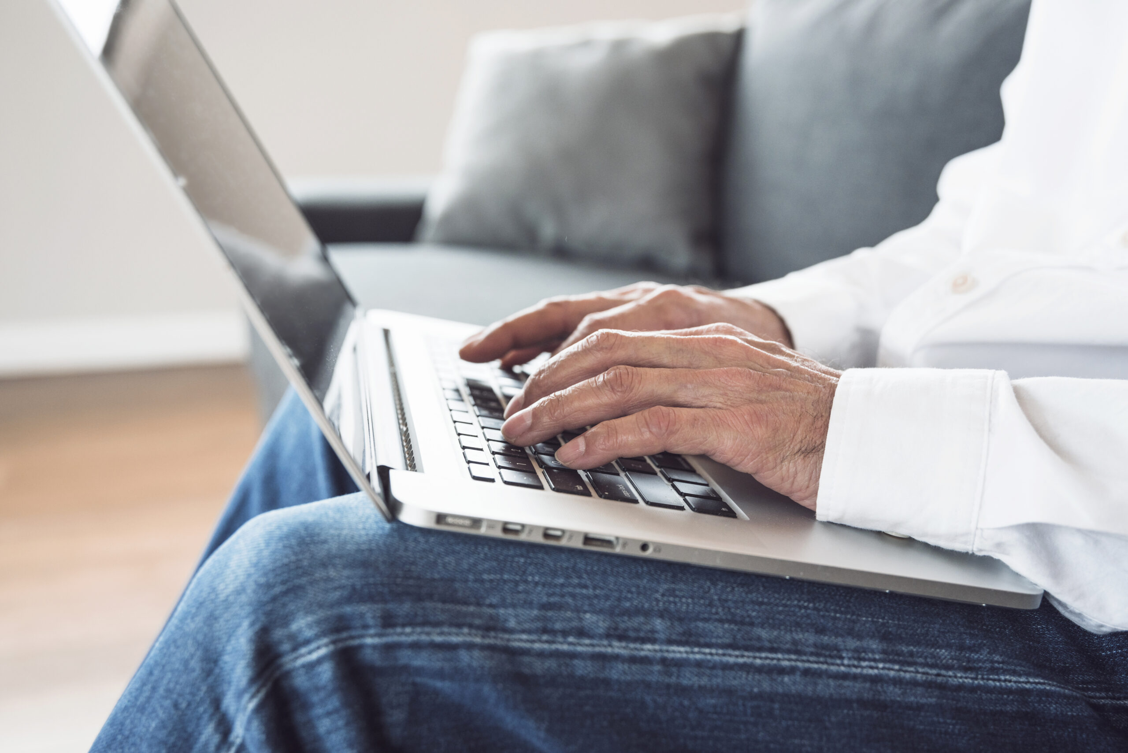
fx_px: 1379
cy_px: 376
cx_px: 564
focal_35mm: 44
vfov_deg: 30.5
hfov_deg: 44.5
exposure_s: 1/125
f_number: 3.5
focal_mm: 44
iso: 400
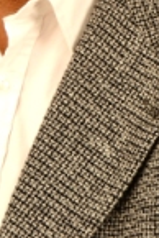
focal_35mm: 255
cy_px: -102
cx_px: 7
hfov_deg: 5.4
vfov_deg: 7.9
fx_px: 1682
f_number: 10
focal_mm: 55
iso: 100
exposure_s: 1/100
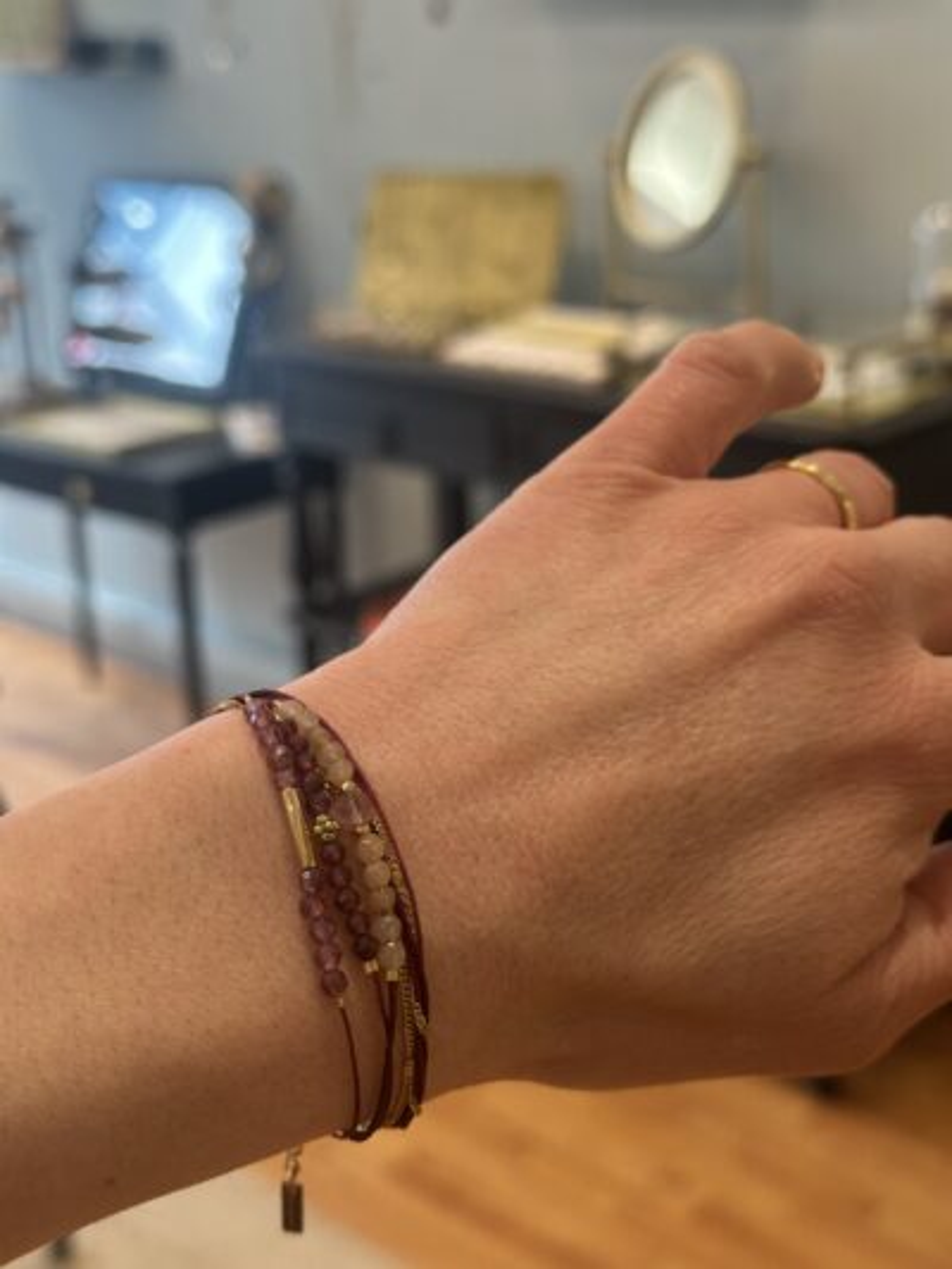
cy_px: 634
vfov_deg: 39.6
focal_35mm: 48
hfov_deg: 30.3
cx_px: 476
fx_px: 1759
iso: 80
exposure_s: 1/50
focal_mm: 6.86
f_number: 1.78
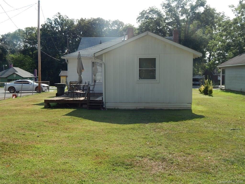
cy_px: 92
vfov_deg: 37.7
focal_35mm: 38
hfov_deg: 49.0
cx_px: 122
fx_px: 269
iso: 125
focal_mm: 6.8
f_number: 3.4
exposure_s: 1/800
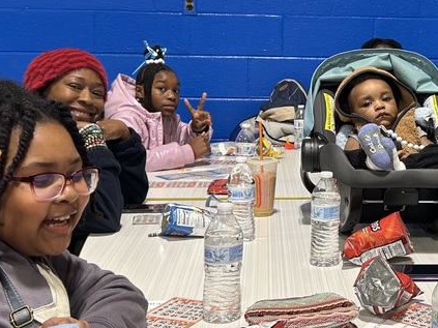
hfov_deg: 30.1
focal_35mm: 63
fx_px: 797
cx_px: 344
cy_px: 121
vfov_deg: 23.2
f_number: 1.5
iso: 64
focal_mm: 5.7
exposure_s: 1/60
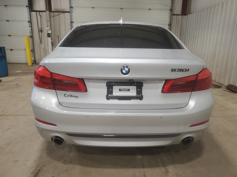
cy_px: 88
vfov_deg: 53.1
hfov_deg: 67.3
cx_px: 118
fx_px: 178
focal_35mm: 26
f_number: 1.5
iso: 121
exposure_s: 1/60.2
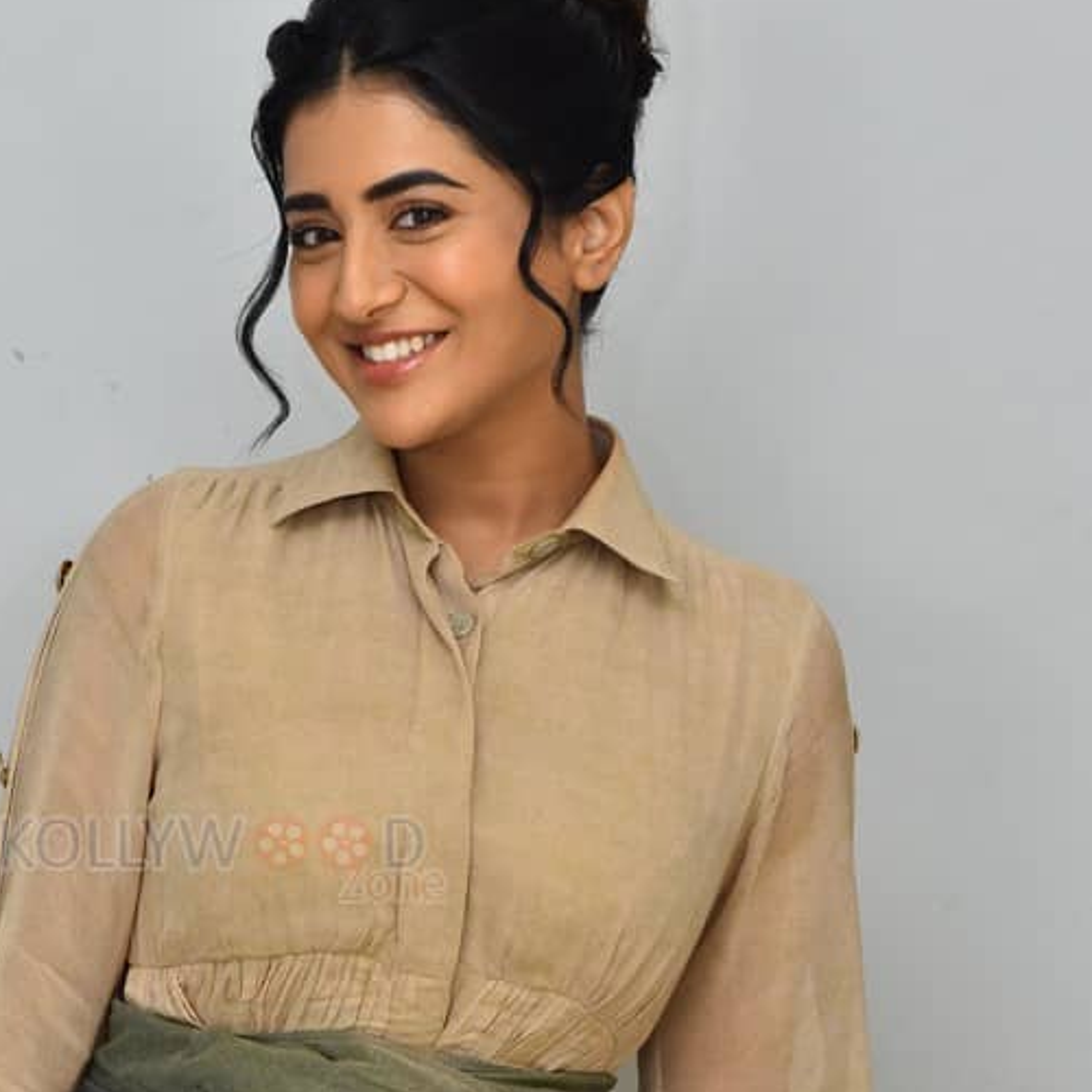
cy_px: 823
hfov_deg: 10.9
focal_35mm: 160
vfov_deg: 10.9
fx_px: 5710
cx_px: 443
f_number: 6.3
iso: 2000
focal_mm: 98
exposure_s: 1/125
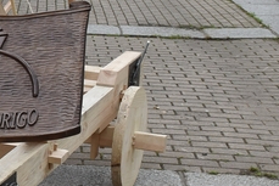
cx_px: -134
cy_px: 67
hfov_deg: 17.4
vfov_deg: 12.9
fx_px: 822
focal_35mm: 106
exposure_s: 1/250
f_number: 8
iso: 250
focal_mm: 18
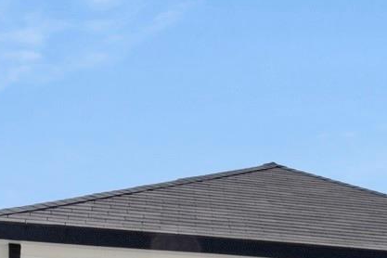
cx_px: 327
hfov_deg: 14.5
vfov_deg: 9.5
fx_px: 1505
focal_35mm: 140
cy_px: 380
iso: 400
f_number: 8
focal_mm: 24
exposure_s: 1/800
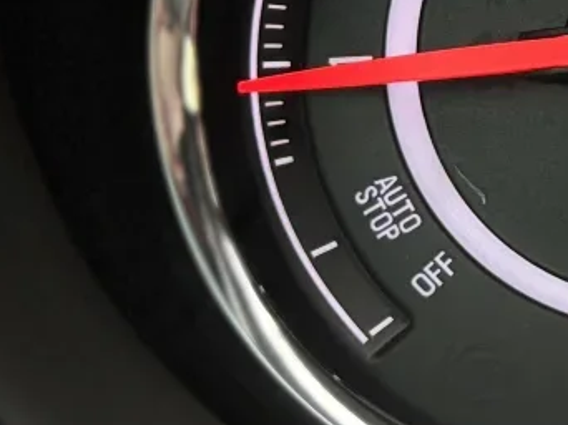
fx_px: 2394
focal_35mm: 146
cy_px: -136
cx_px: 1574
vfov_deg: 9.9
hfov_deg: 10.5
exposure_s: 1/75
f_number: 1.6
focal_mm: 5.96
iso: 125
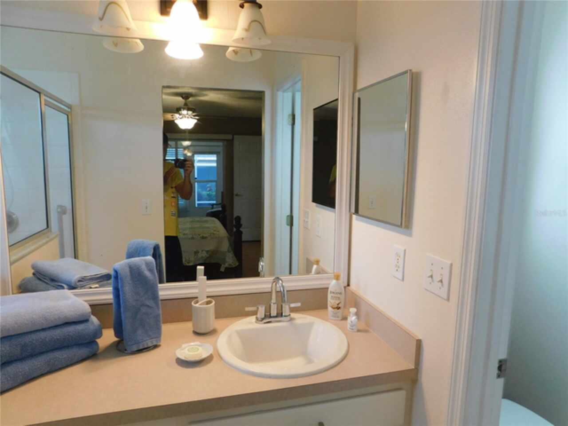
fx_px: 377
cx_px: 284
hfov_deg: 73.9
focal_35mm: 23
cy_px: 213
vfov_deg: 58.9
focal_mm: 4
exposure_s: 1/30
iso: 200
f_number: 3
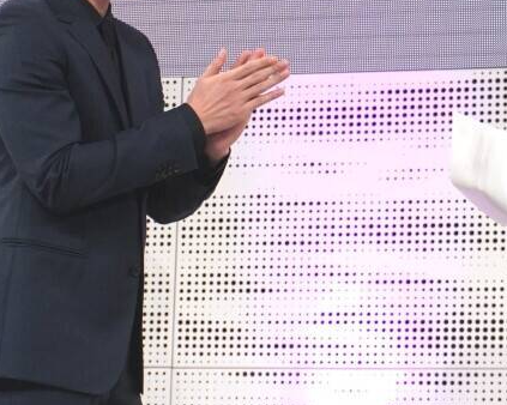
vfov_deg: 9.6
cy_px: 176
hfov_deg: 12.0
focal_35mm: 160
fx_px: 2400
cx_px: 400
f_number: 5.6
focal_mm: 48
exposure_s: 1/500
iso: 3200
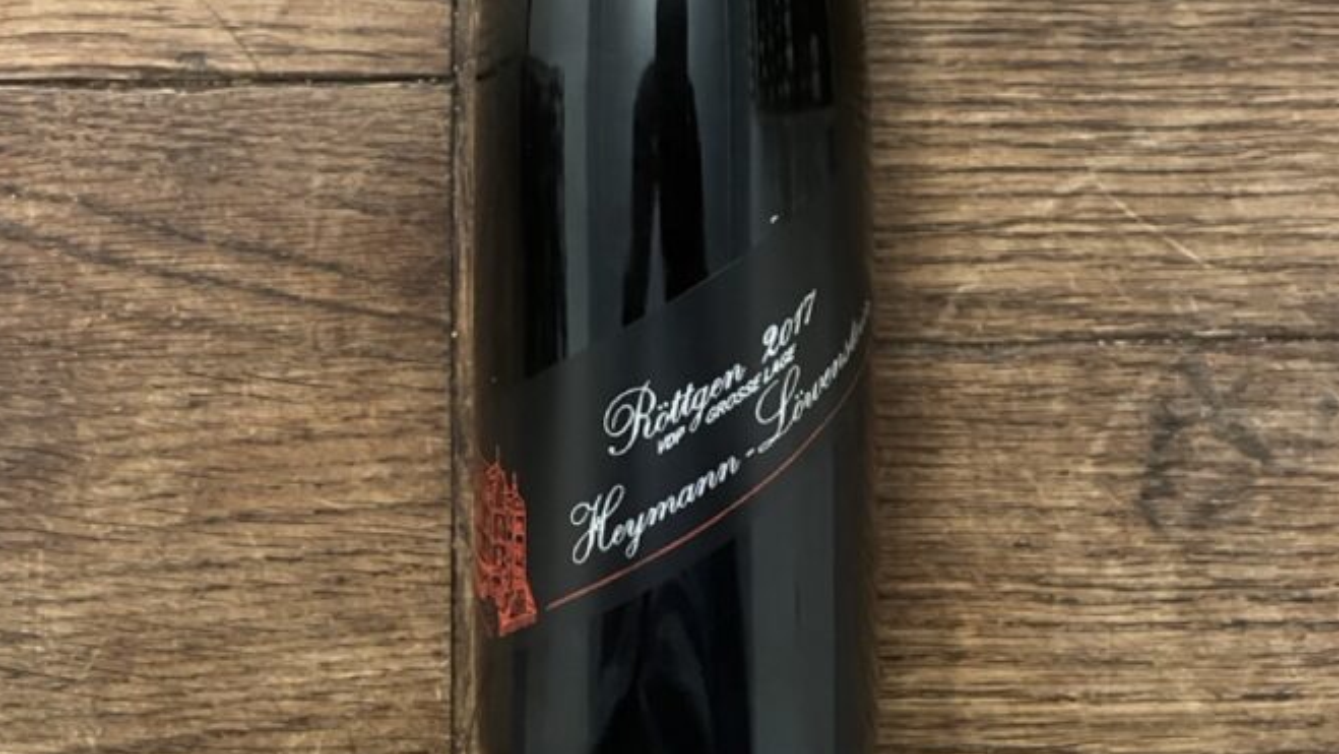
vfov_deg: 24.7
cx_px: 695
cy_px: -134
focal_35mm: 44
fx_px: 1563
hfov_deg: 46.4
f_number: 1.6
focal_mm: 5.1
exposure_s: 1/25
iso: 800
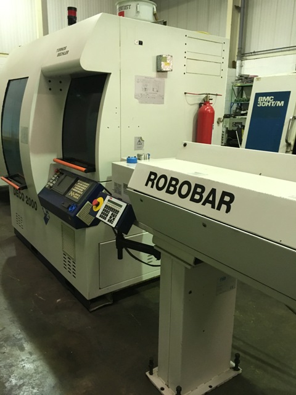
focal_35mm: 29
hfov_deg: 48.2
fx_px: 331
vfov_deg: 61.7
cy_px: 198
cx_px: 148
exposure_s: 1/25
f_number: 2.2
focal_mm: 4.15
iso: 200
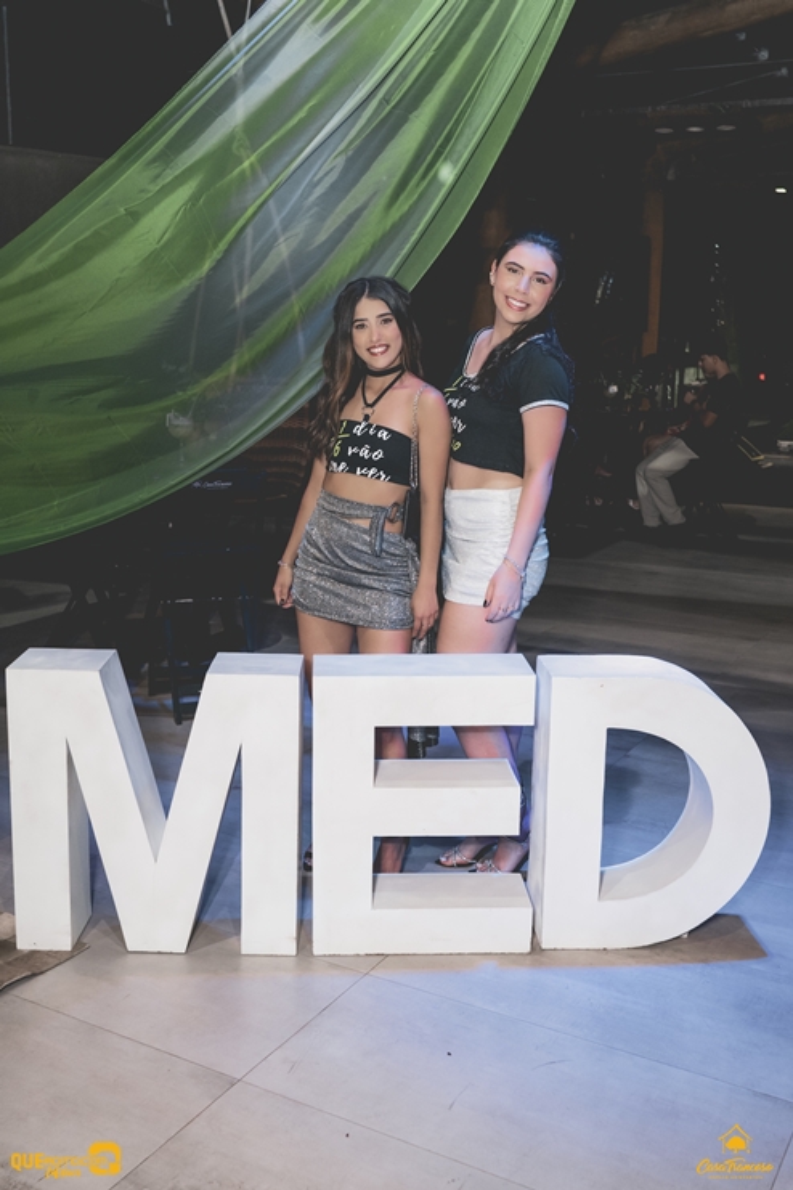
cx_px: 396
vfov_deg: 53.1
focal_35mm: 36
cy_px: 595
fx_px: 1189
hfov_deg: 36.9
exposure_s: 1/200
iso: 800
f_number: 2.8
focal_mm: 24
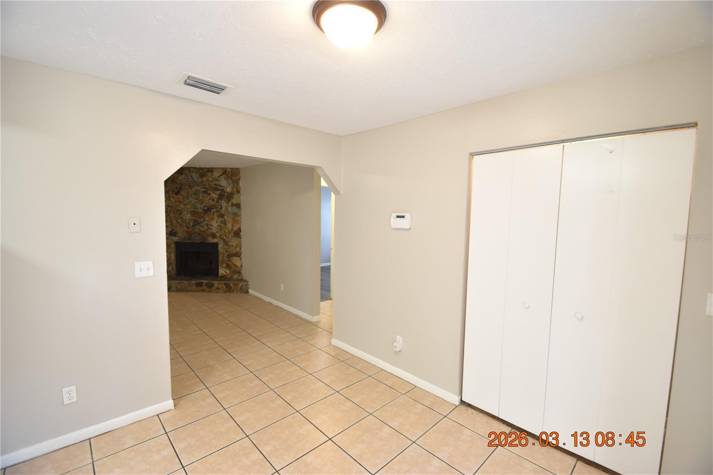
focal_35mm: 15
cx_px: 356
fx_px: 297
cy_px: 238
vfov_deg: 77.3
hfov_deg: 100.4
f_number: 3.5
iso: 800
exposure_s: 1/30
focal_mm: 10
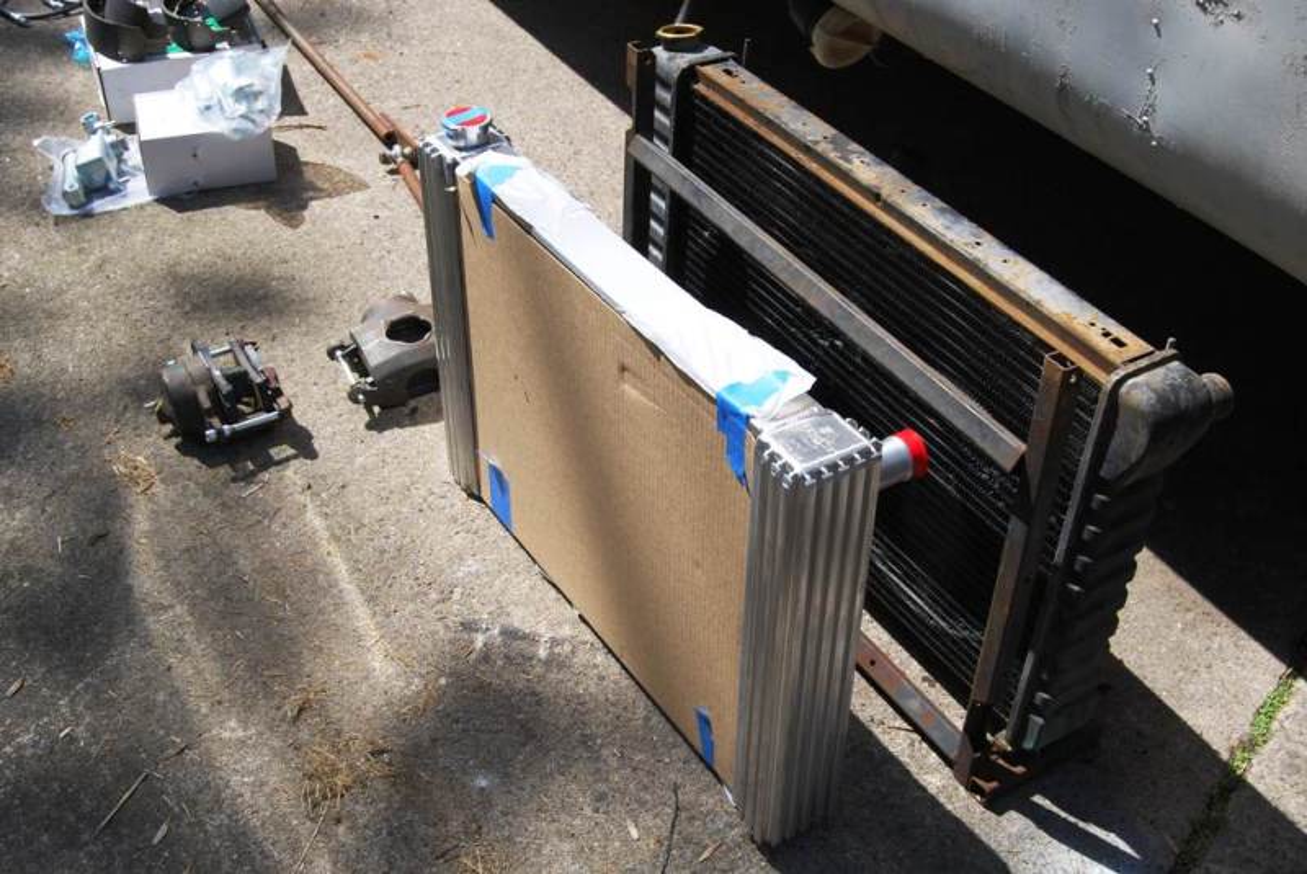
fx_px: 1417
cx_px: 654
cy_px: 437
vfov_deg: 34.3
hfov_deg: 49.5
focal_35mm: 39
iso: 100
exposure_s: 1/200
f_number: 8
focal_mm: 26
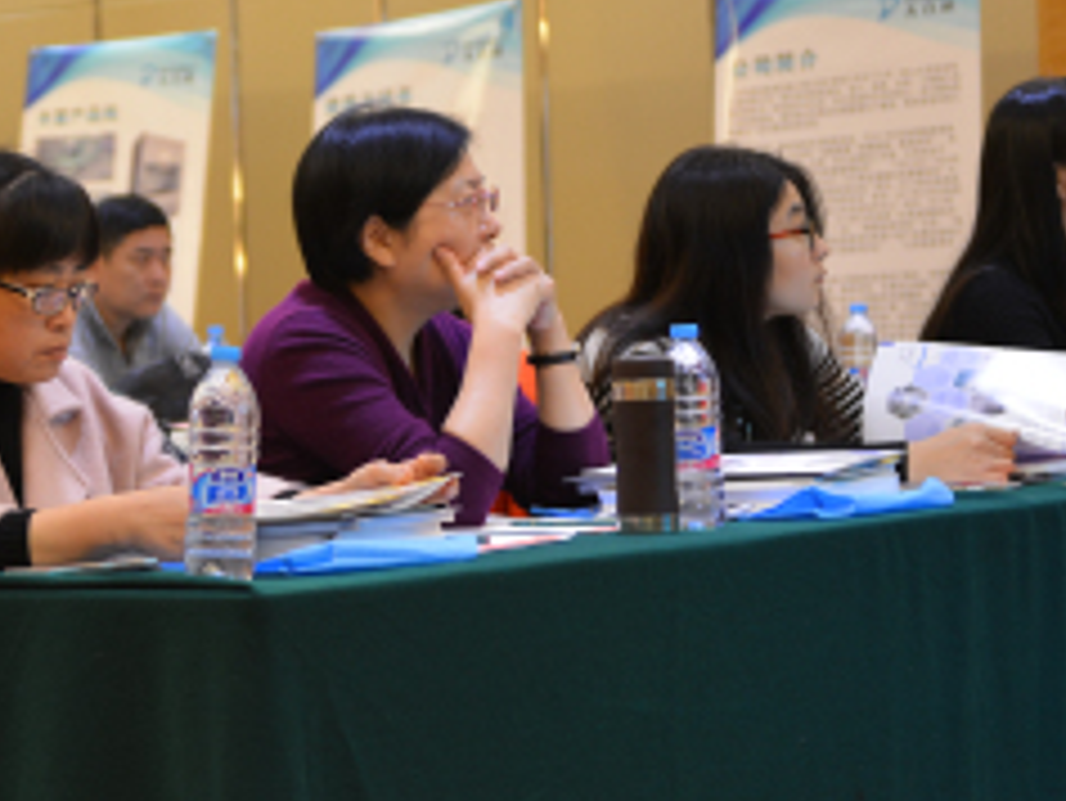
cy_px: 385
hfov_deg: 15.4
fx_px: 3821
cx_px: -166
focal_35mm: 124
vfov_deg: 12.0
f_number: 2.8
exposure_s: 1/25
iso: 400
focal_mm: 45
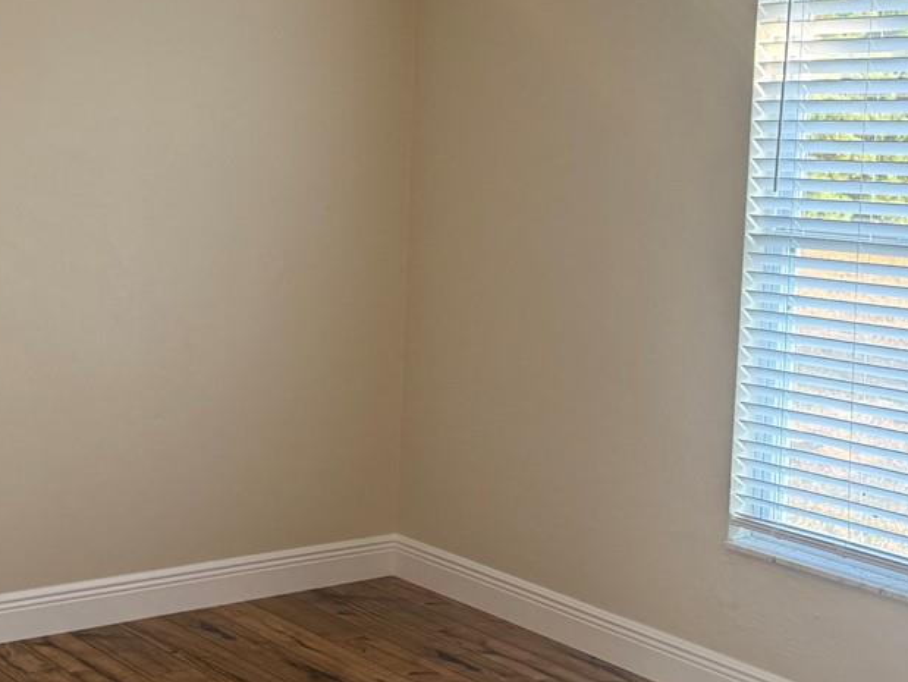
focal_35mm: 62
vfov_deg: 23.6
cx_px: 518
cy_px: 261
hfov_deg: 31.1
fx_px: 1627
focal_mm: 6.76
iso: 200
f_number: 1.78
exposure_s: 1/113
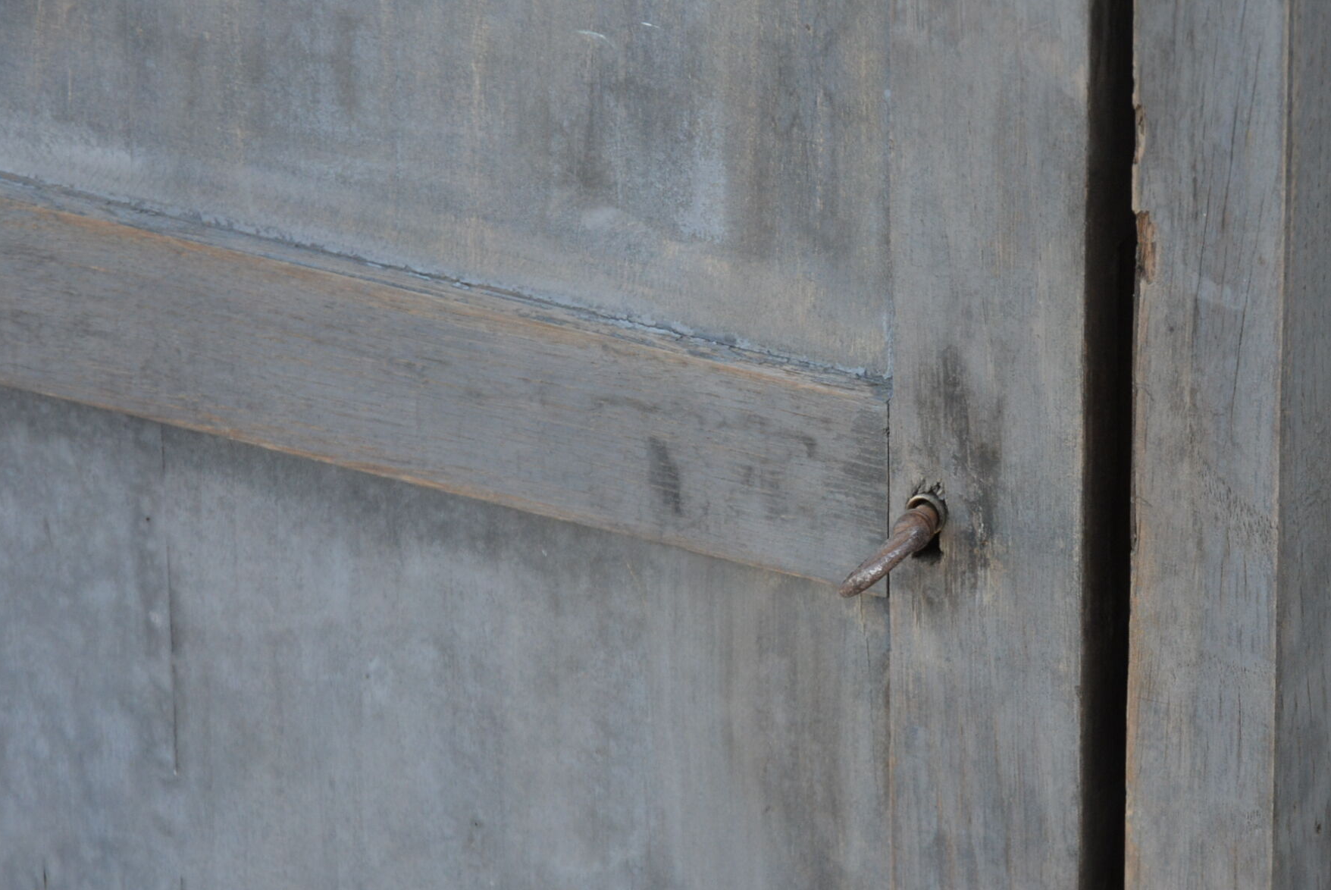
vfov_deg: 6.0
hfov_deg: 8.9
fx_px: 8510
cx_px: 1045
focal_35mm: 230
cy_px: 442
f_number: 5.6
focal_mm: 90
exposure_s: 1/250
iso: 640
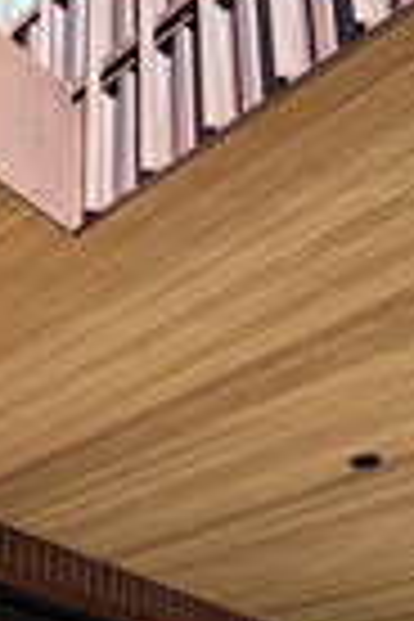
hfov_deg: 25.6
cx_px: 32
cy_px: 594
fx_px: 880
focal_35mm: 51
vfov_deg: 35.8
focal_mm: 1.57
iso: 32
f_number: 1.8
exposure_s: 1/117
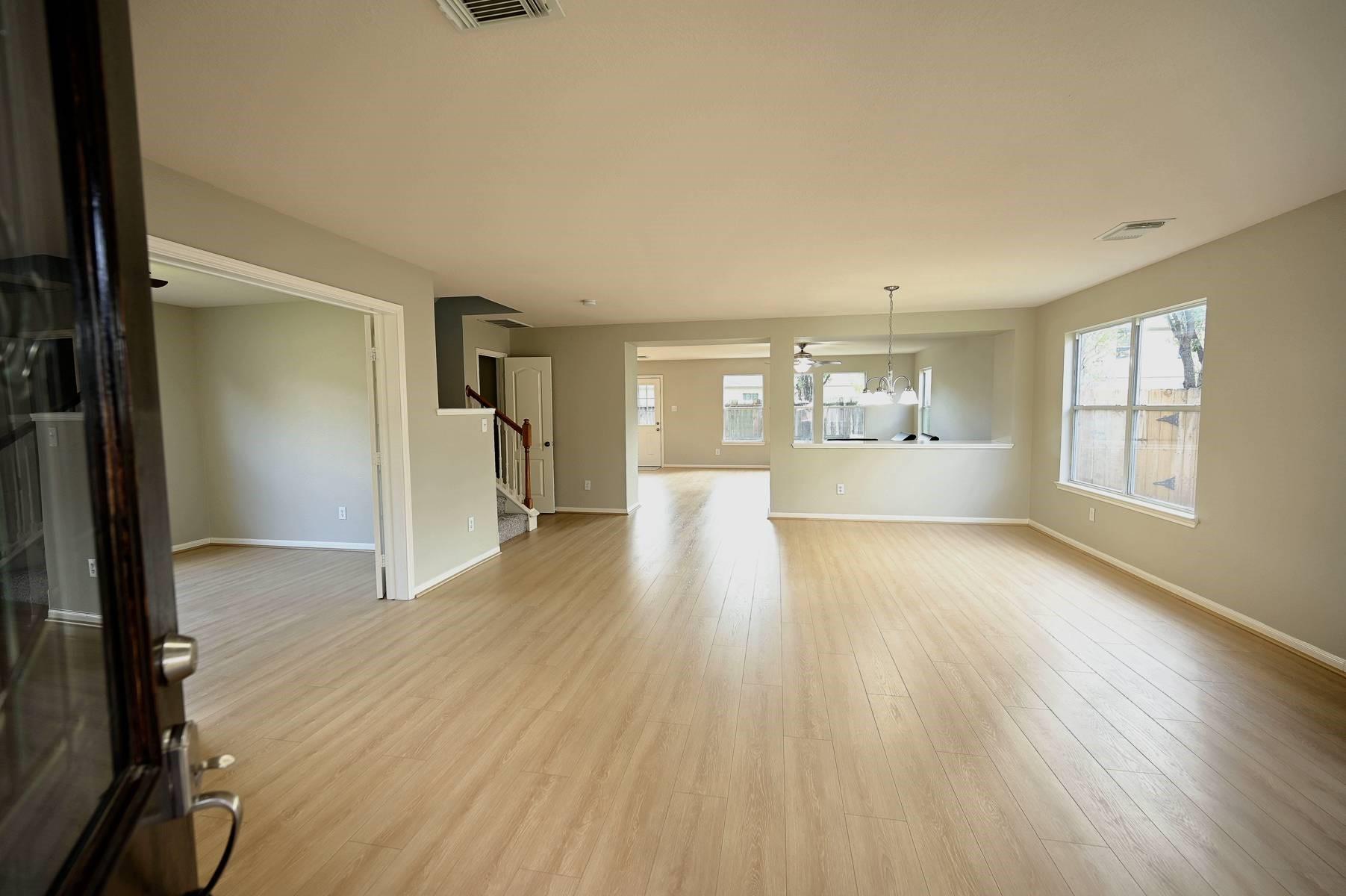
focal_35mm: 14
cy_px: 448
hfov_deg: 104.3
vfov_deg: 81.1
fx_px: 523
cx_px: 673
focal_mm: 14
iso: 400
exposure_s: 1/30
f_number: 4
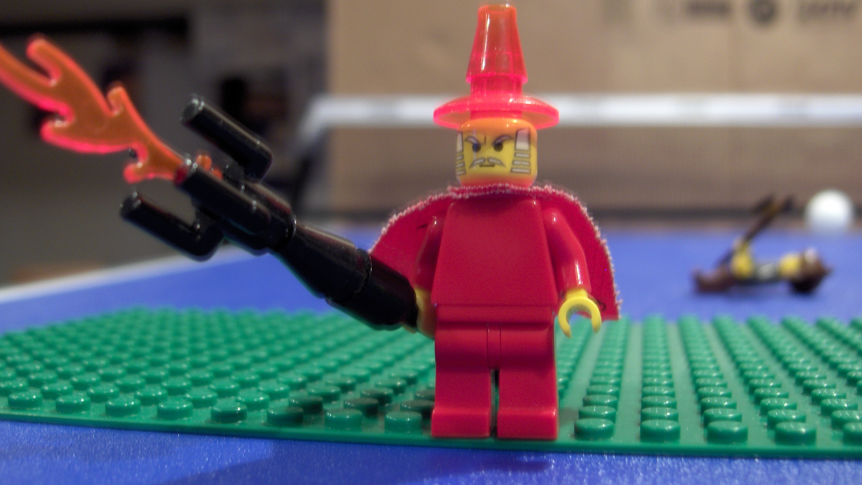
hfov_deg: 47.4
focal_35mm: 43
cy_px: 225
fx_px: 983
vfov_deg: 27.7
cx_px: 431
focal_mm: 8
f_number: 2.8
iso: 100
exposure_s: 1/1.52
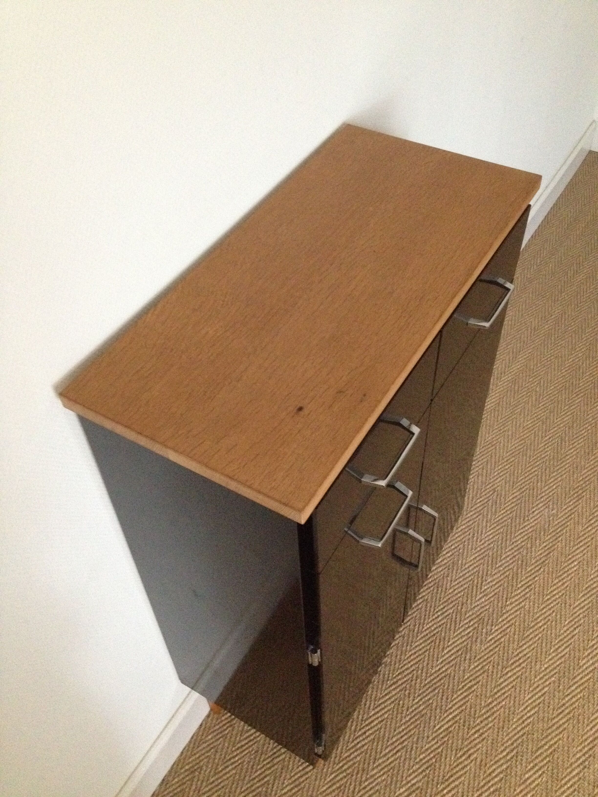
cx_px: 299
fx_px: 806
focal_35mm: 35
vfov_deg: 52.6
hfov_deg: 40.7
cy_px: 398
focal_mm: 4.28
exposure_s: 1/15
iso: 640
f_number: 2.4
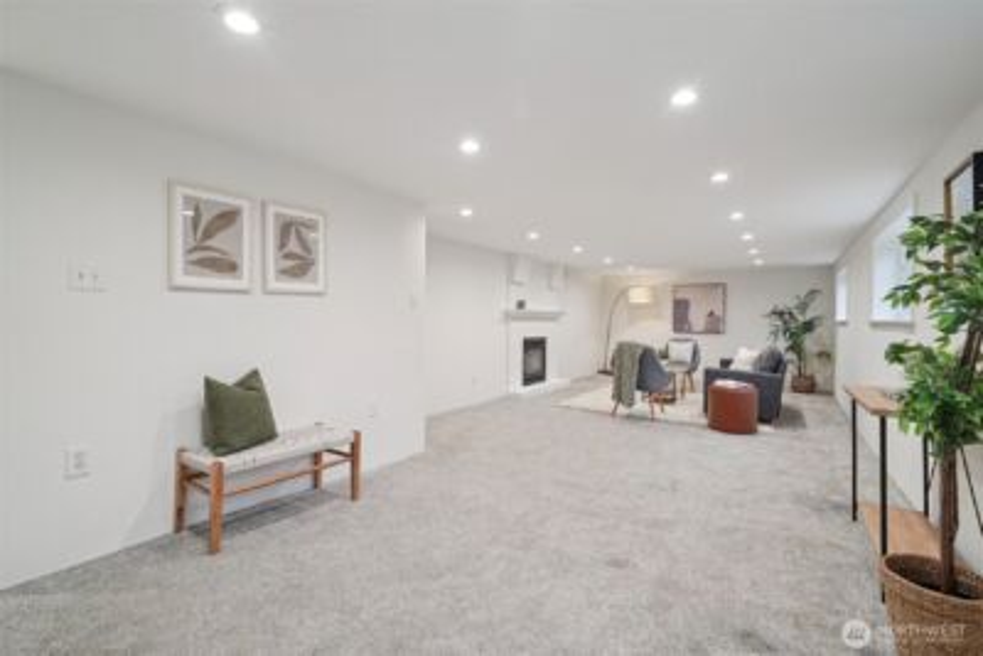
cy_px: 328
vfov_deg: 73.8
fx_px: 437
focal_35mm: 16
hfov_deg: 96.7
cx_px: 492
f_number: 8
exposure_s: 1/30
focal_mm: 16
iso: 1600
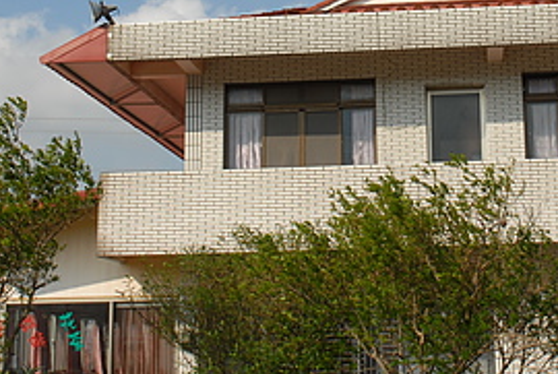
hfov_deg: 25.1
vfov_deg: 16.9
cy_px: 35
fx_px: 1242
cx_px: 391
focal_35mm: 80
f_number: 14
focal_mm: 24
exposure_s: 1/80
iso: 100
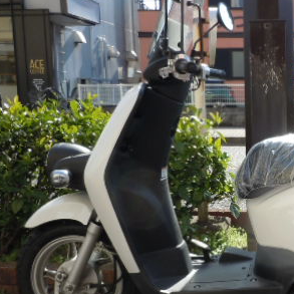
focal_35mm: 54
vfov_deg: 31.5
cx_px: 274
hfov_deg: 30.0
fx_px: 519
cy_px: 188
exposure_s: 1/320
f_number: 3.7
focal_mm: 5
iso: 100
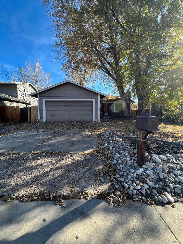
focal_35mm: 13
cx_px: 92
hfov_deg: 89.9
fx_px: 92
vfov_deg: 106.2
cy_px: 122
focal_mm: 1.57
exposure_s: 1/292
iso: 32
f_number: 1.8
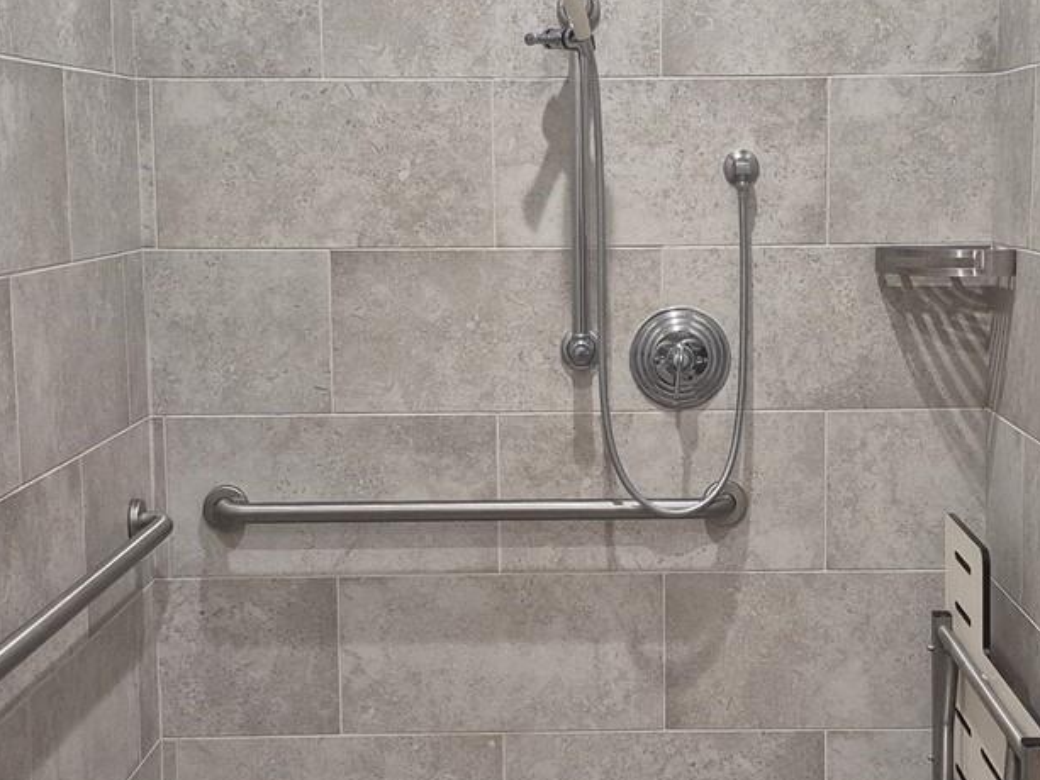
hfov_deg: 32.0
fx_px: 1803
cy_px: 385
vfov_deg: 24.4
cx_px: 643
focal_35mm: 60
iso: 500
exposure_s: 1/120
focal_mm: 5.4
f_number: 1.8
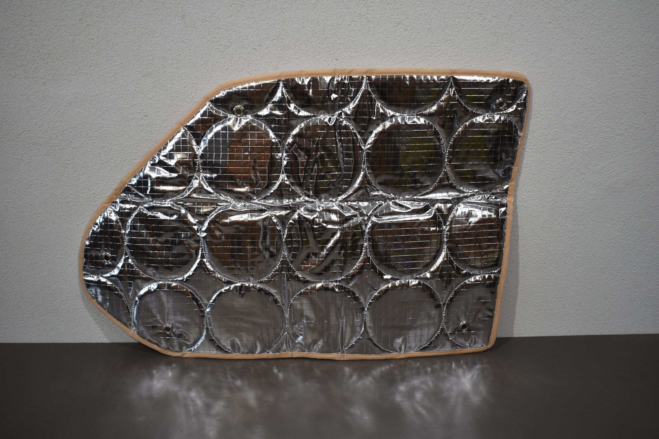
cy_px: 220
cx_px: 330
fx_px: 659
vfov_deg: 36.9
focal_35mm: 36
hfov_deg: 53.1
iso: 450
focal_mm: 24
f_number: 3.8
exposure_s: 1/250
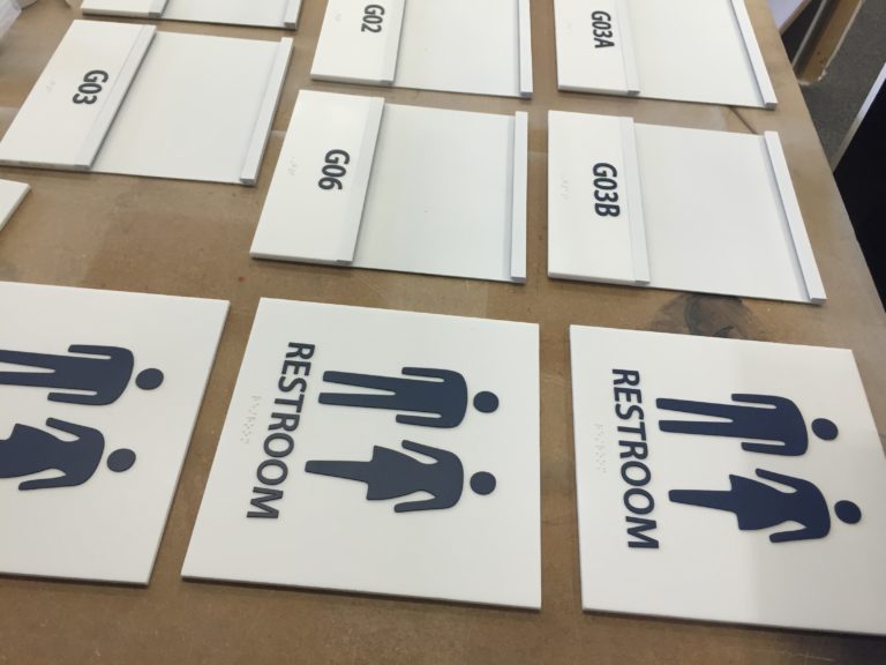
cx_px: 443
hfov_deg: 61.7
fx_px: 742
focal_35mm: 29
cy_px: 332
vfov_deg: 48.2
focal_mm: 4.15
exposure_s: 1/30
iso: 50
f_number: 2.2
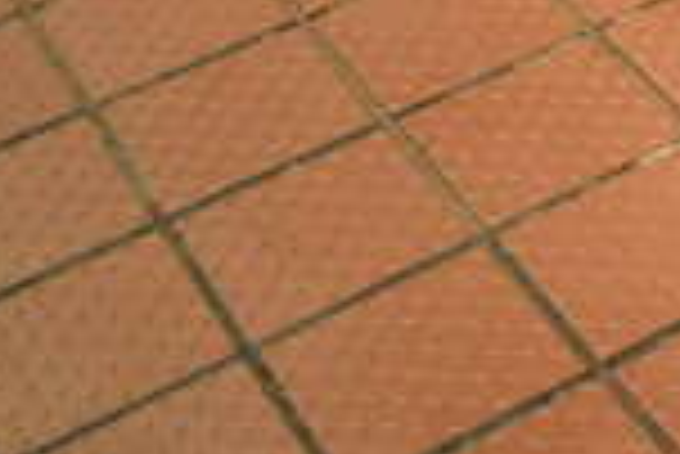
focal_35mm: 109
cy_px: -274
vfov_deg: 11.9
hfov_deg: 15.2
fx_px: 2061
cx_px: 1346
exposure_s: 1/125
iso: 4500
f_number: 3.5
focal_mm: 18
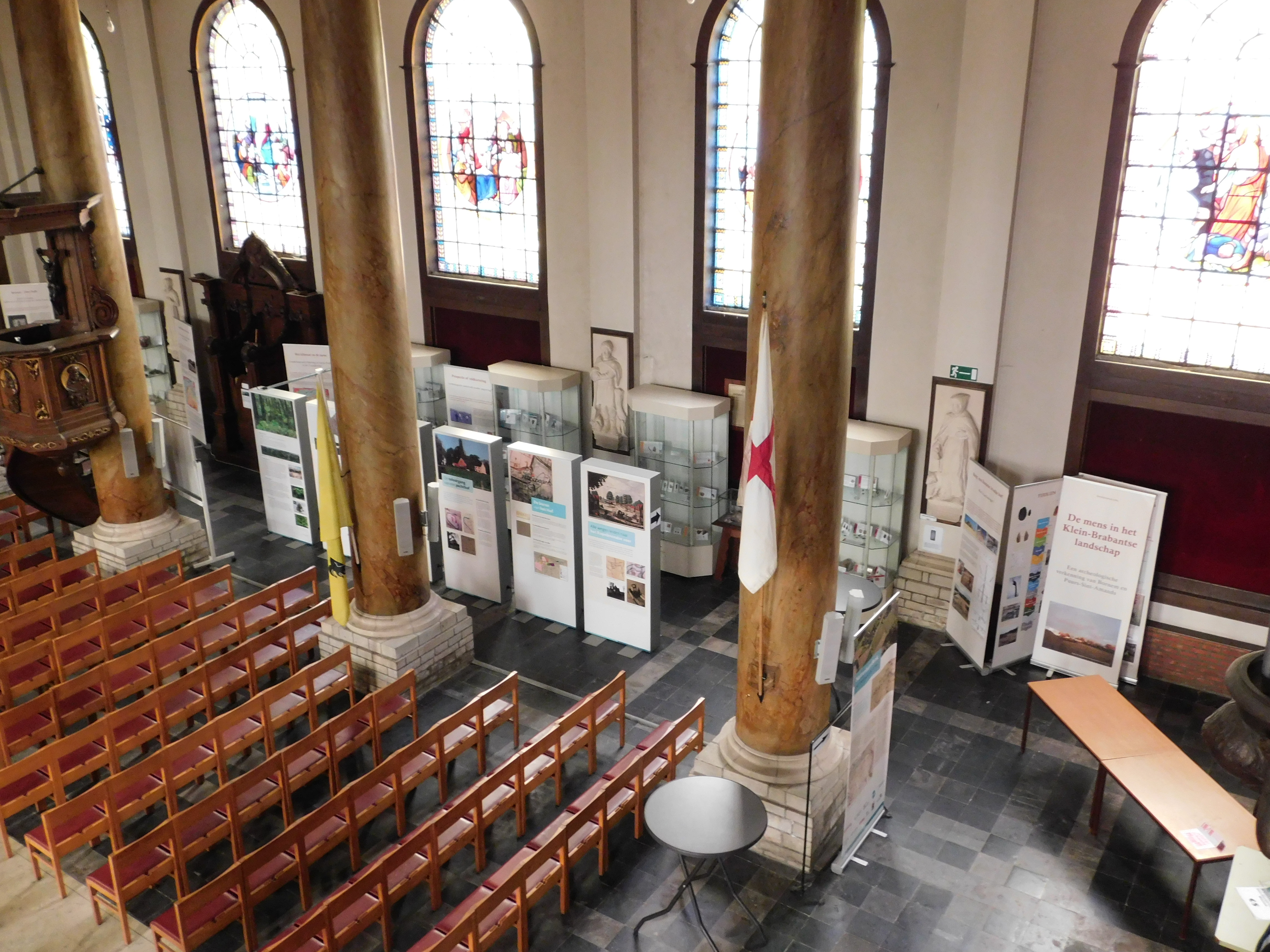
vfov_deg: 46.8
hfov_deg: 60.0
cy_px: 476
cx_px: 635
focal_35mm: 30
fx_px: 1101
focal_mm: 5.3
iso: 400
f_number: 3.2
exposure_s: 1/25
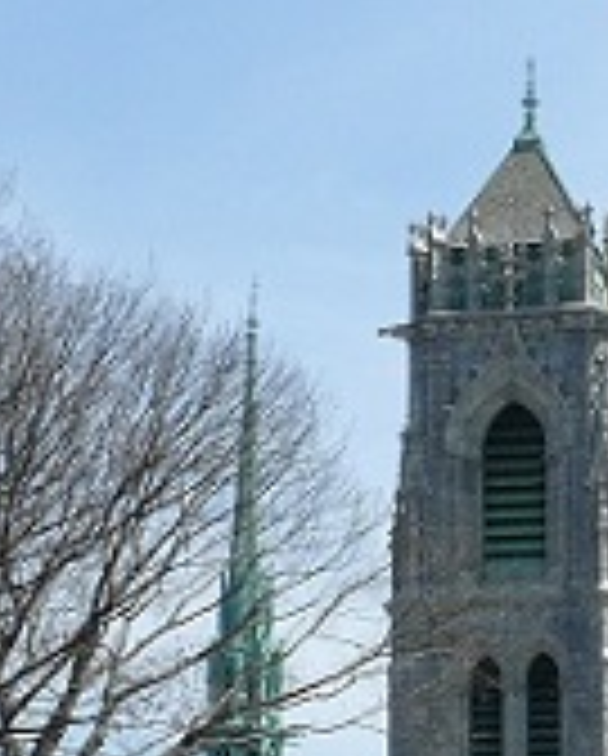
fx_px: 3342
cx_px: 736
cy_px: 673
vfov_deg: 12.8
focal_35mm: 149
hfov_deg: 10.2
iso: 100
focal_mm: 7.5
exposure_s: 1/500
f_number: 5.6
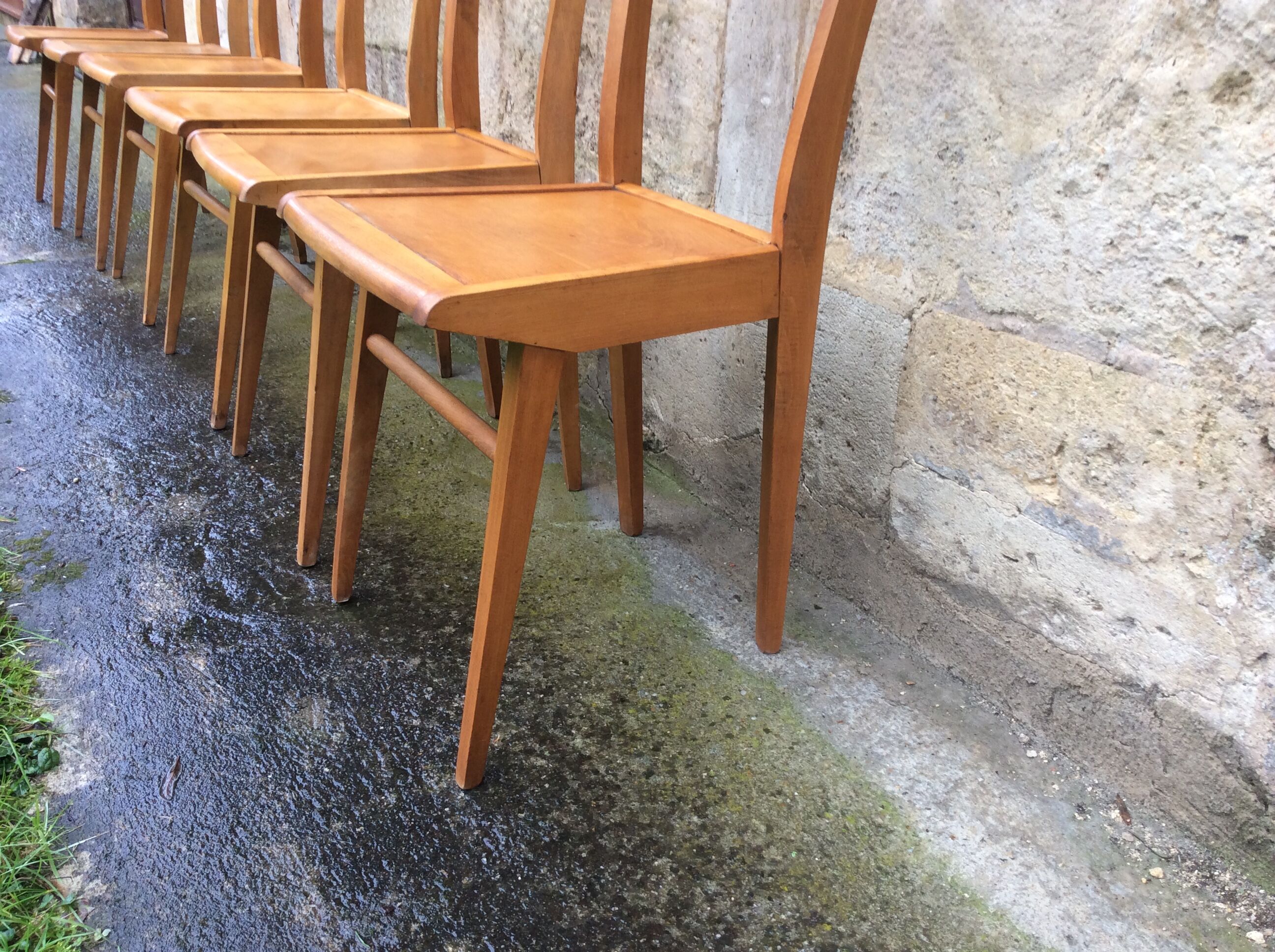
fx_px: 1177
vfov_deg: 44.1
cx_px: 638
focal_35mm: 32
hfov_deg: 56.9
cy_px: 476
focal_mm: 3.3
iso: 32
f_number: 2.4
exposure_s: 1/33
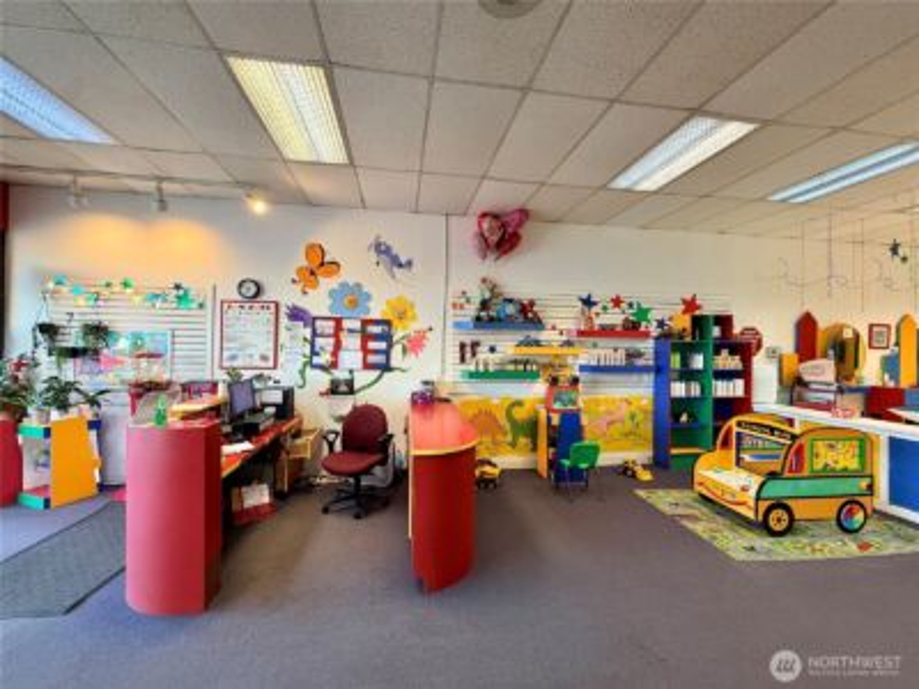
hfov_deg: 102.1
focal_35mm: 14
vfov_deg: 85.7
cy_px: 344
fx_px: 372
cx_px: 460
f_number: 2.2
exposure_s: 1/60
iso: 200
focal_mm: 2.22
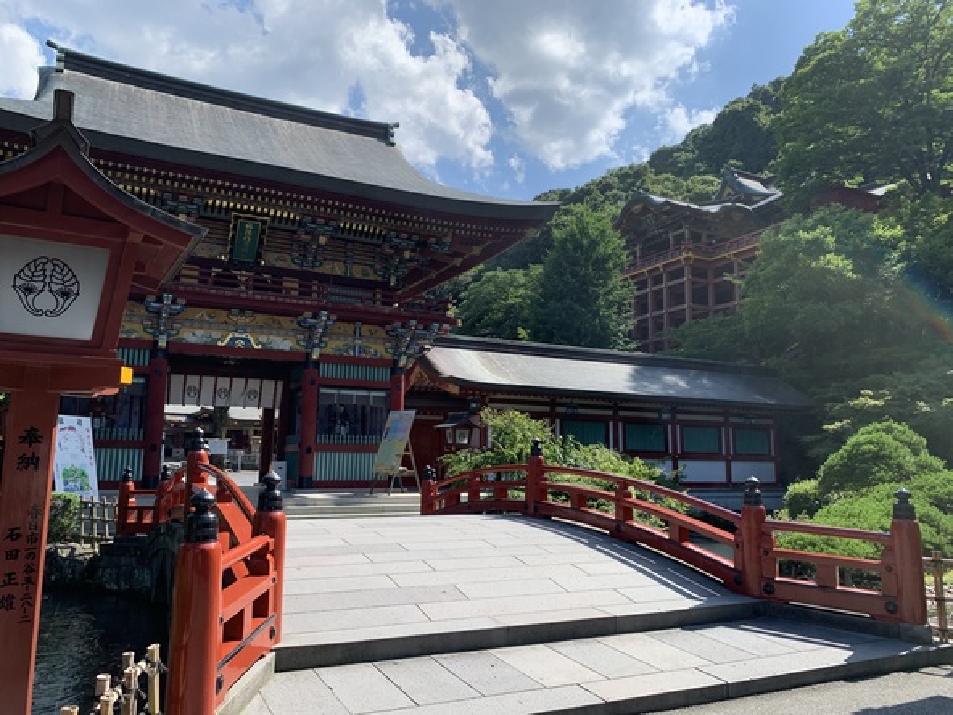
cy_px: 358
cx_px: 476
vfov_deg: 53.1
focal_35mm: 26
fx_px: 716
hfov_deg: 67.3
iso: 25
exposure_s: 1/1718
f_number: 1.8
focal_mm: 4.25
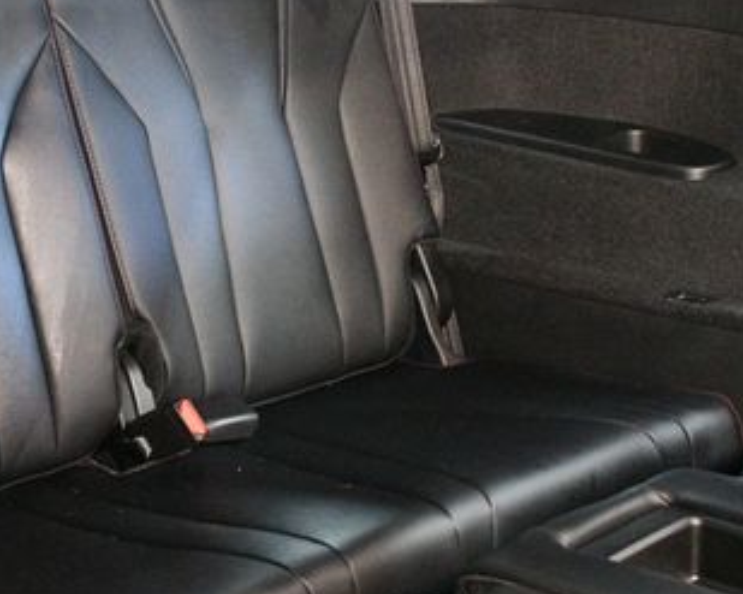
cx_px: 171
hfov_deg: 26.7
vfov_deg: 21.8
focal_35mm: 70
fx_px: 1539
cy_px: 253
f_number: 3.8
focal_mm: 24
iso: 7200
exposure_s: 1/60
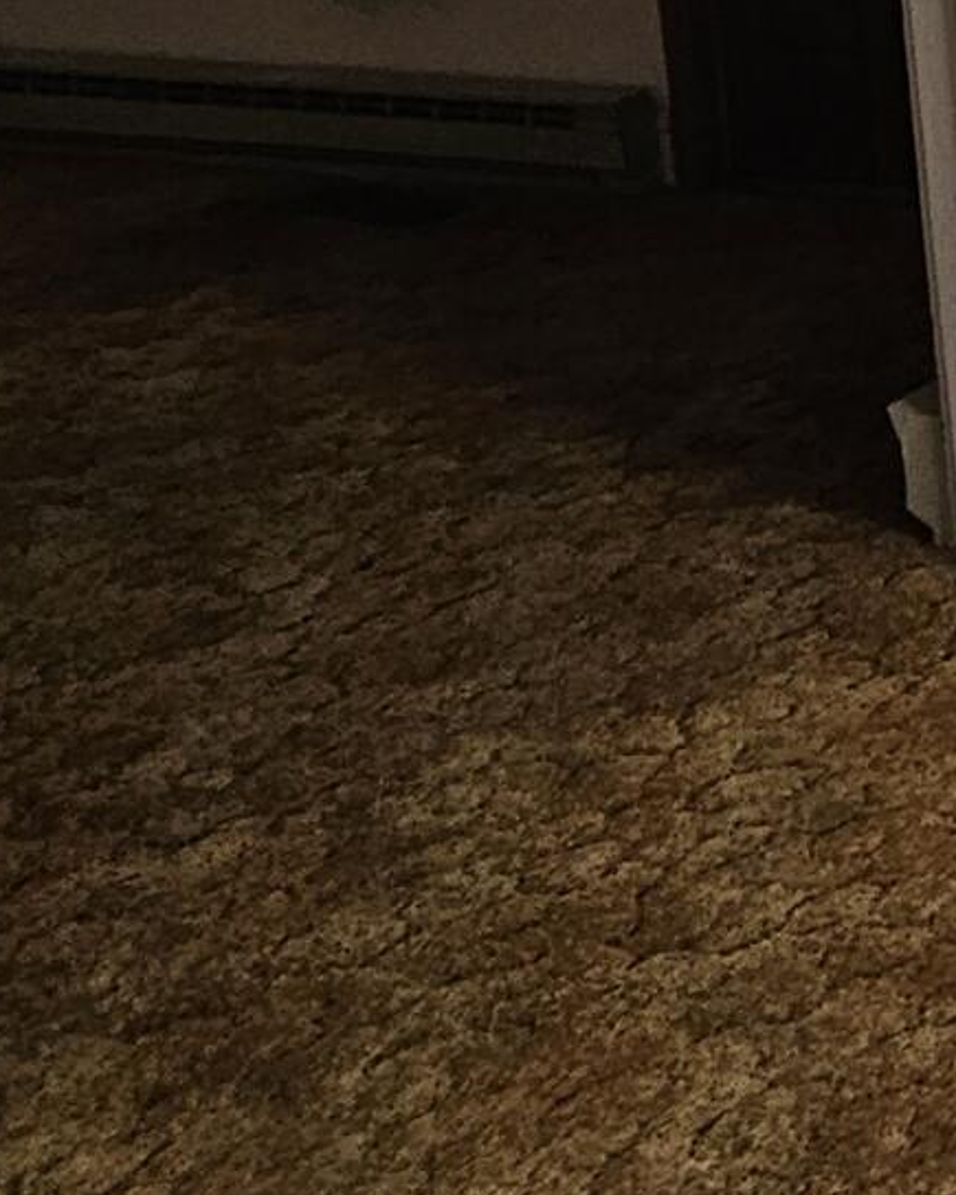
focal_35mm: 70
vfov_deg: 24.7
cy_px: -206
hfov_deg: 13.7
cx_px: 2424
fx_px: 2476
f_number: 2.2
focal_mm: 2.2
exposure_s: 1/60
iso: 80
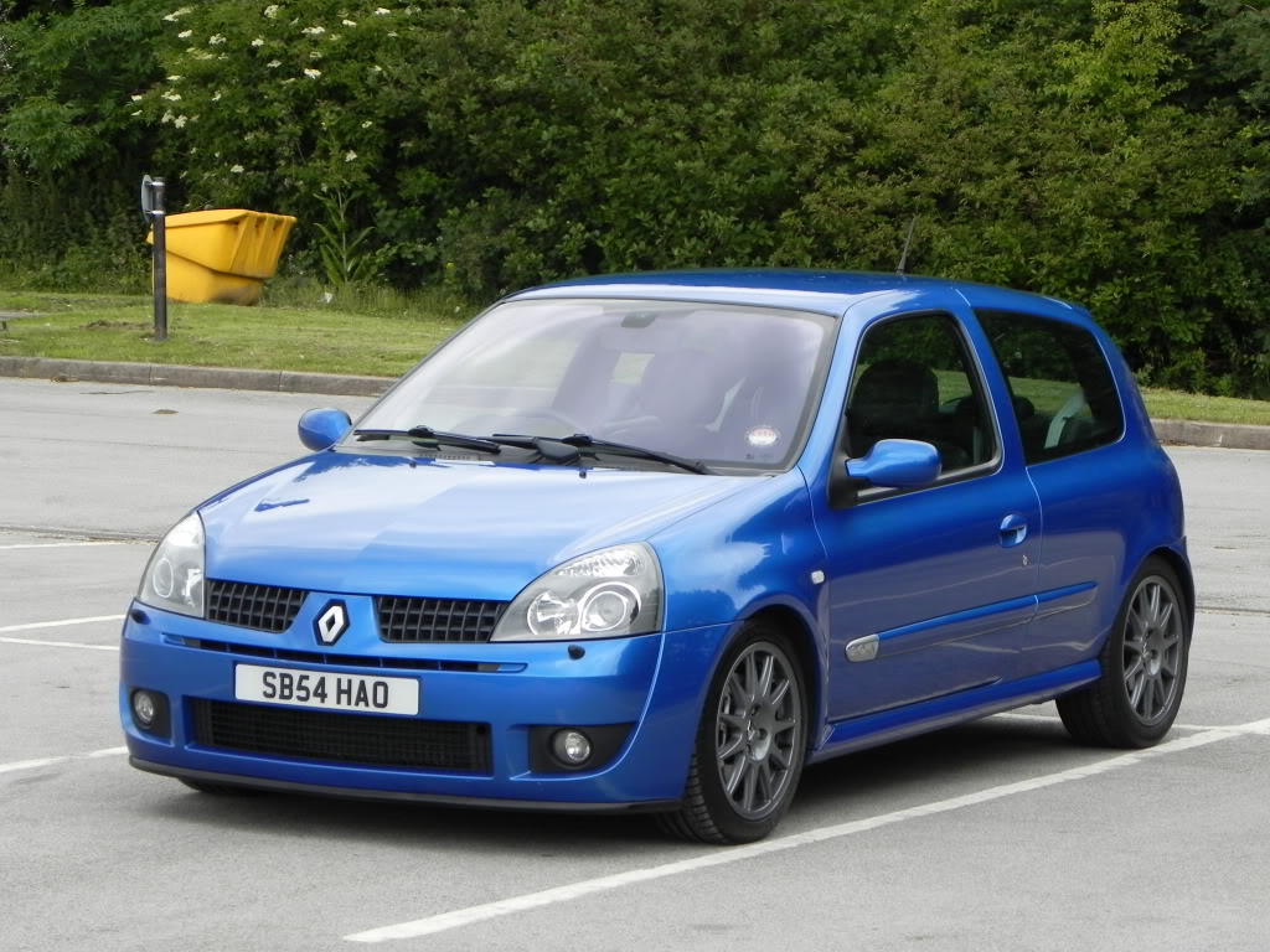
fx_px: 4733
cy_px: 476
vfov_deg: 11.5
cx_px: 635
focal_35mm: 129
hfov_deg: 15.3
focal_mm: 23
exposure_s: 1/500
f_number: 4.5
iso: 174
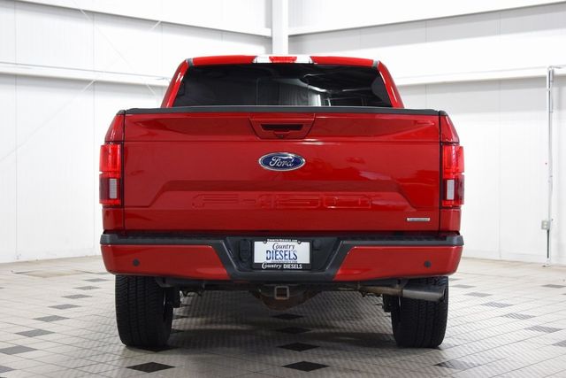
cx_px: 283
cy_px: 189
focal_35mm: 60
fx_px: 943
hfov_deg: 33.4
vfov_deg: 22.6
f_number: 4
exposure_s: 1/60
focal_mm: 40
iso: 1600
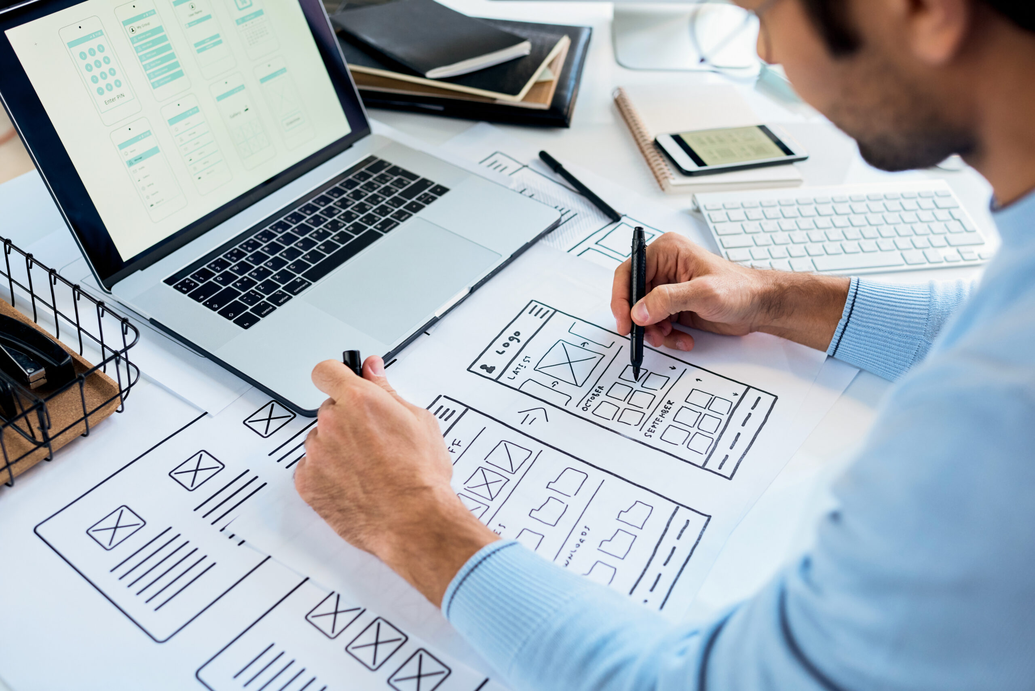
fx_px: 1007
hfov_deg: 54.4
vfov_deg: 37.9
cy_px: 346
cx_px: 518
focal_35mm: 35
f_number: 3.2
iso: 800
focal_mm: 35
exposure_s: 1/100
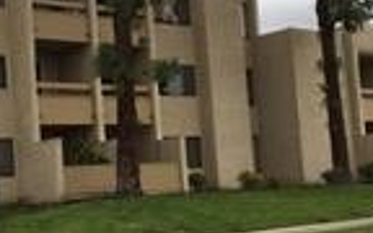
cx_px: 45
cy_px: 119
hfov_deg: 25.7
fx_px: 793
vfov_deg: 16.7
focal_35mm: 78
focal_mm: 3.3
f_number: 2.4
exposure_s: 1/164
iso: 25
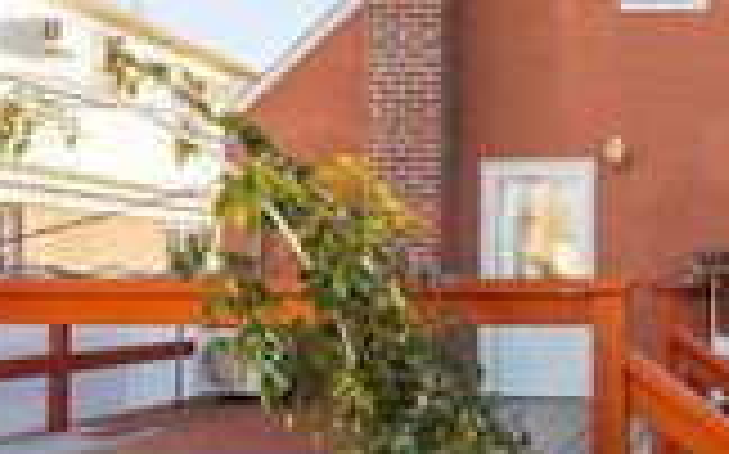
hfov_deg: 41.4
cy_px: 247
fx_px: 874
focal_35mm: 44
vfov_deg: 29.1
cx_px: 666
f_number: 8
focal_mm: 14
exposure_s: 1/6400
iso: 800
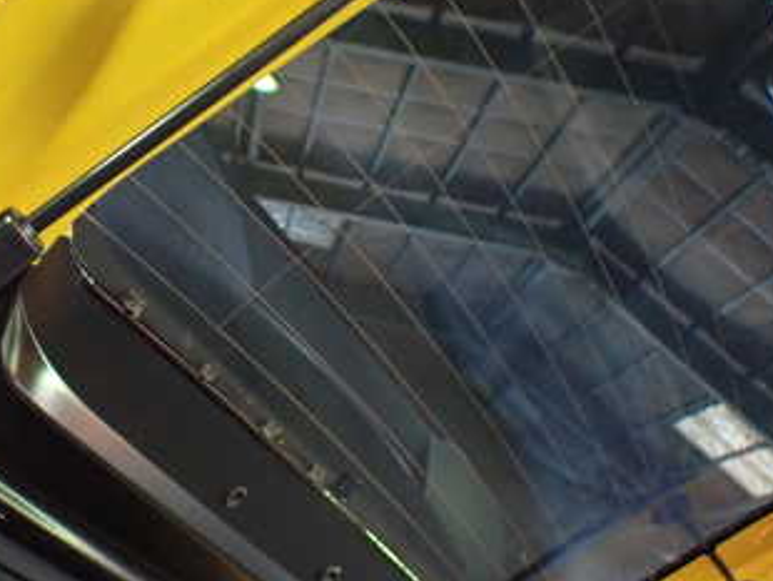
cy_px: 207
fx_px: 1296
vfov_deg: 25.2
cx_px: 117
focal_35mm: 58
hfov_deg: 32.0
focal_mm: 5.4
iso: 800
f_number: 2.3
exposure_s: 1/60
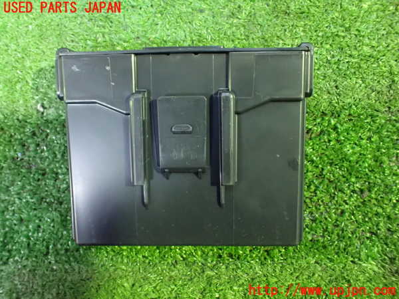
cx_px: 200
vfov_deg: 46.8
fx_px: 346
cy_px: 150
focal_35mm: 30
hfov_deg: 60.0
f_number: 2.3
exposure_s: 1/30
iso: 1250
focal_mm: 5.4
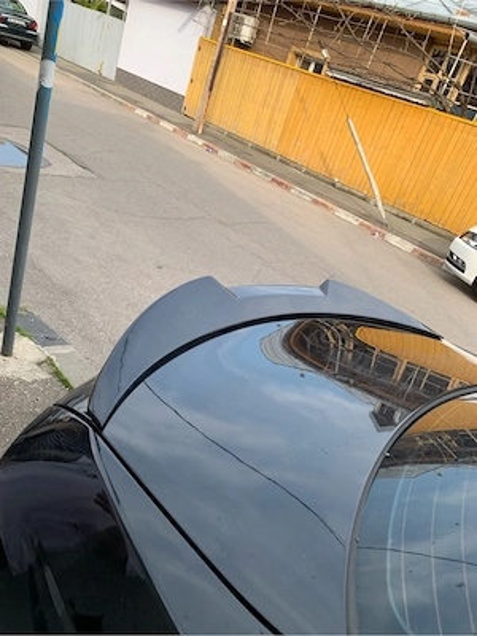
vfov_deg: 67.3
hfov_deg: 53.1
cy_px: 318
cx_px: 238
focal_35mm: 26
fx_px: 478
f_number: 1.8
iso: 25
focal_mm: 4.25
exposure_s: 1/439
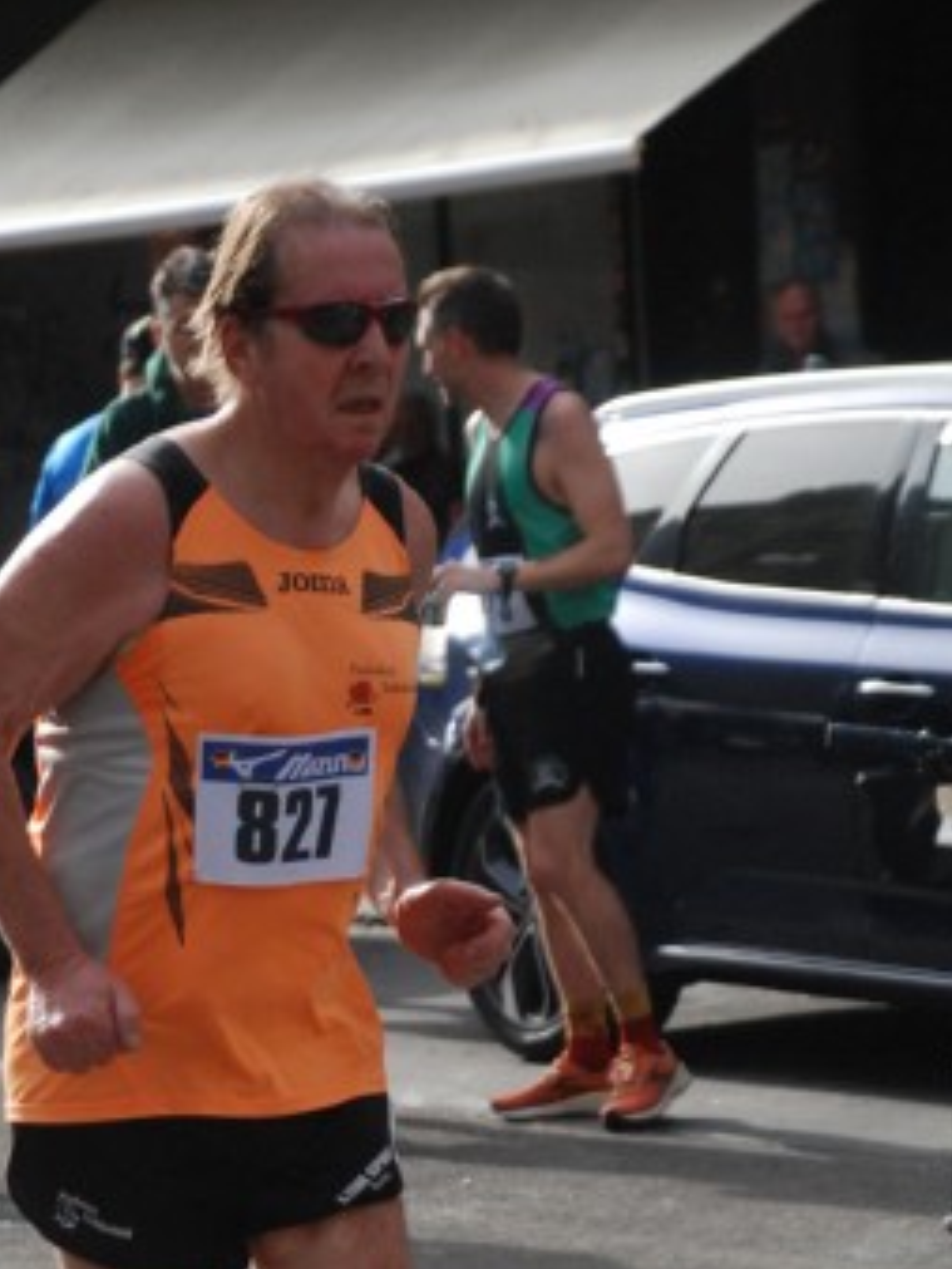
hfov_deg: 7.7
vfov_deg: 10.2
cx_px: 273
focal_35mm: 193
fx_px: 7067
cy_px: 1058
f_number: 5.6
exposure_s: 1/1250
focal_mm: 75
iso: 1000
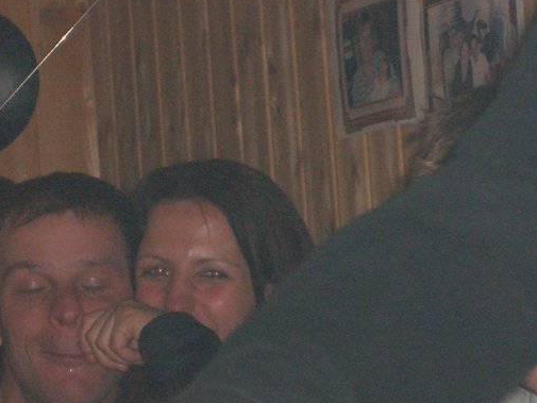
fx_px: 3305
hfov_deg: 9.3
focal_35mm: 213
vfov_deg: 7.0
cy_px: 124
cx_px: 440
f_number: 4.8
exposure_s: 1/60
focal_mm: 17.4
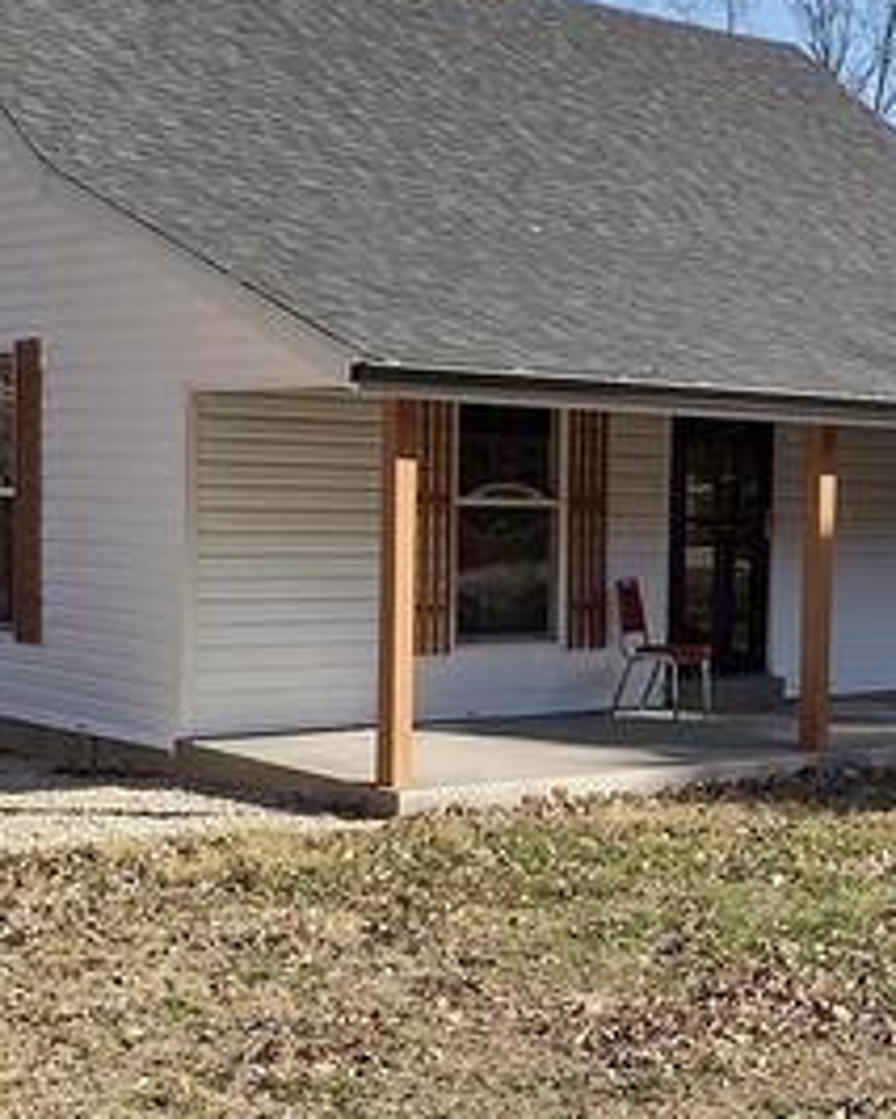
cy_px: 633
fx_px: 2186
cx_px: 610
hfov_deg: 23.0
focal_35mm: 66
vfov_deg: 28.7
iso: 100
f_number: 1.7
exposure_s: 1/1146
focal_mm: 4.71
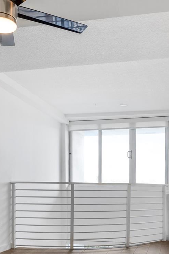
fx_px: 275
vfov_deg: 48.8
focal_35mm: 39
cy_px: 167
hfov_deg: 32.8
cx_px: 24
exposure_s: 1/13
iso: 125
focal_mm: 18
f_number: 8
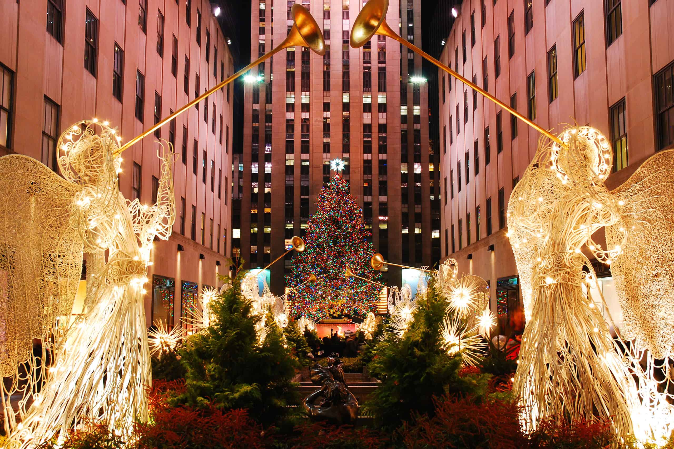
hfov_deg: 51.3
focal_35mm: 38
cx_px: 337
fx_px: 702
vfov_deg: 35.5
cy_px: 224
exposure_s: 1/2
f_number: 8
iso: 320
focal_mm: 25
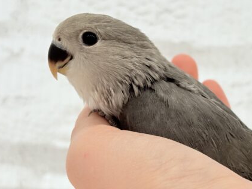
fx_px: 575
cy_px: 93
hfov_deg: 24.5
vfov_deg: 18.7
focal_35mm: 79
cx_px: 174
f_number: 1.6
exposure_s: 1/100
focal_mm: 5.96
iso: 50
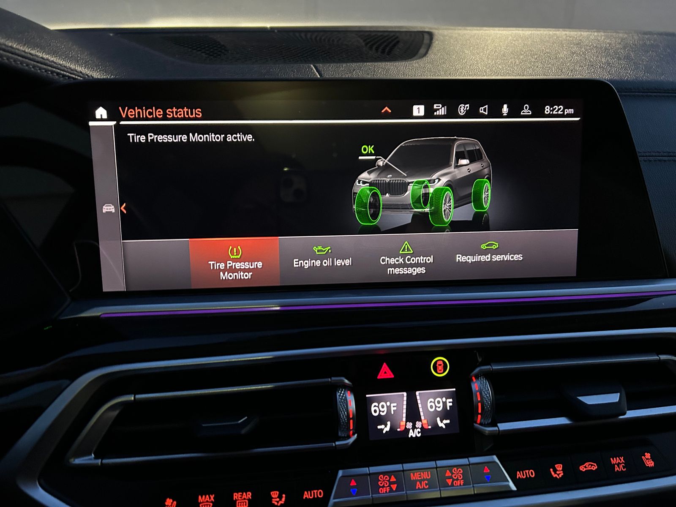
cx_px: 338
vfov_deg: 53.1
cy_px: 254
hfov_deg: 67.3
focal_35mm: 26
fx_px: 508
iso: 640
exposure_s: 1/30
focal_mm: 5.7
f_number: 1.5
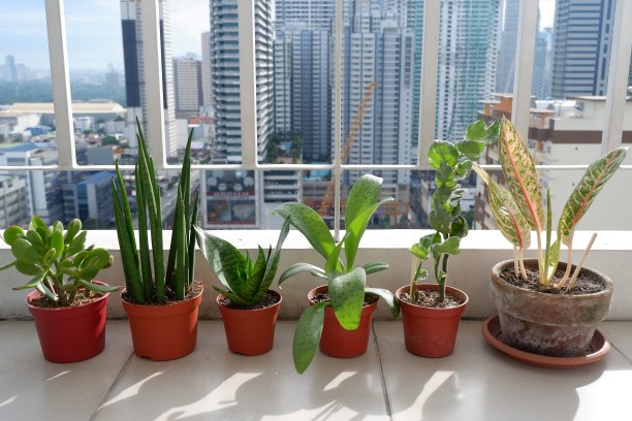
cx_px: 316
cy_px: 210
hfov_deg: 54.4
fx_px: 614
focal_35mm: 35
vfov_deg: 37.9
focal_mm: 23.2
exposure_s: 1/320
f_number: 5.6
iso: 200
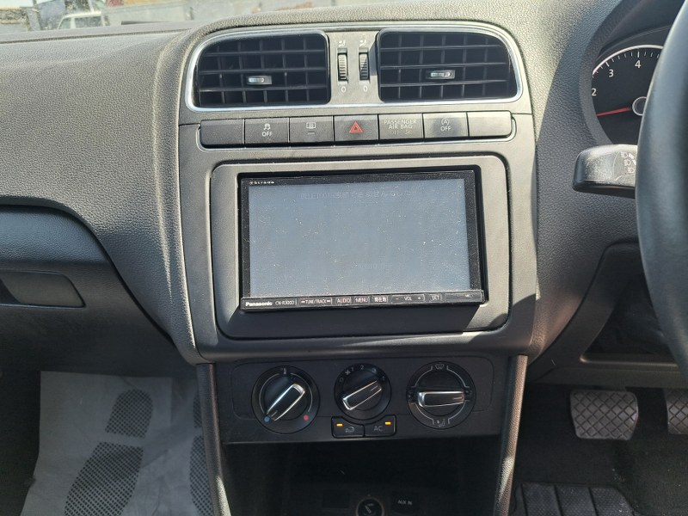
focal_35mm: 24
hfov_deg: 71.6
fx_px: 477
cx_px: 344
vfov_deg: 56.8
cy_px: 258
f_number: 1.8
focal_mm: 5.23
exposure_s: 1/120
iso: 50
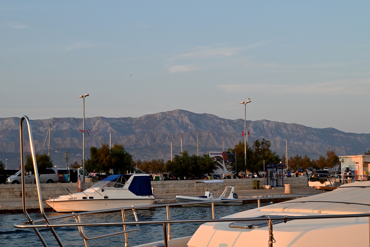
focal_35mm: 75
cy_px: 124
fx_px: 771
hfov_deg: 27.0
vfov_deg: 18.2
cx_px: 185
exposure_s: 1/80
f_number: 29
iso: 1250
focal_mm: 75
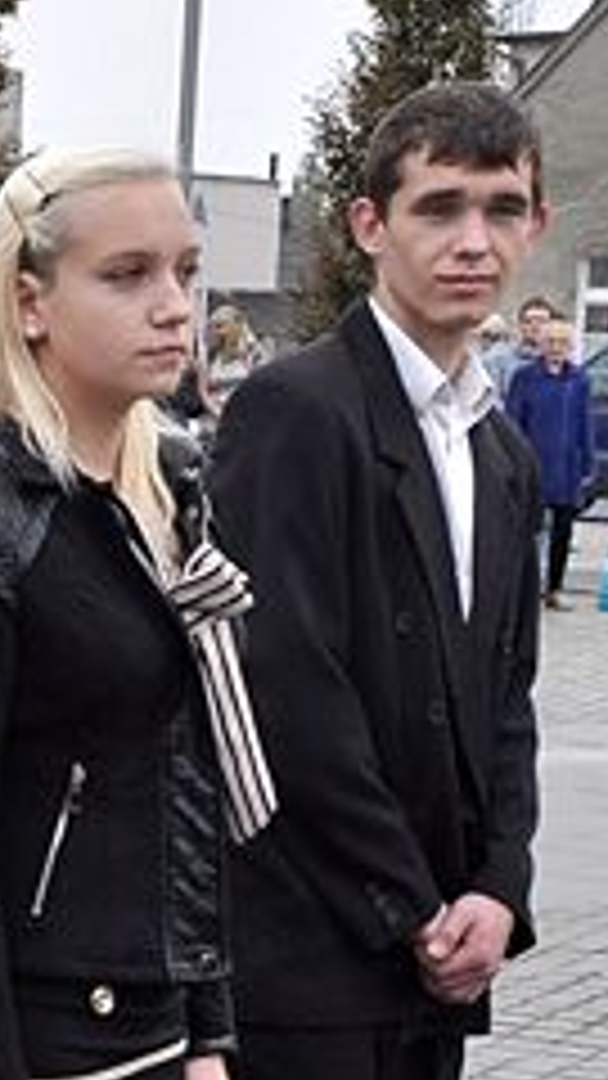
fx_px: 2866
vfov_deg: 20.8
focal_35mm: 100
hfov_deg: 10.2
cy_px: 1019
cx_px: -932
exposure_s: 1/250
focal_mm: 18
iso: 500
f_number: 8
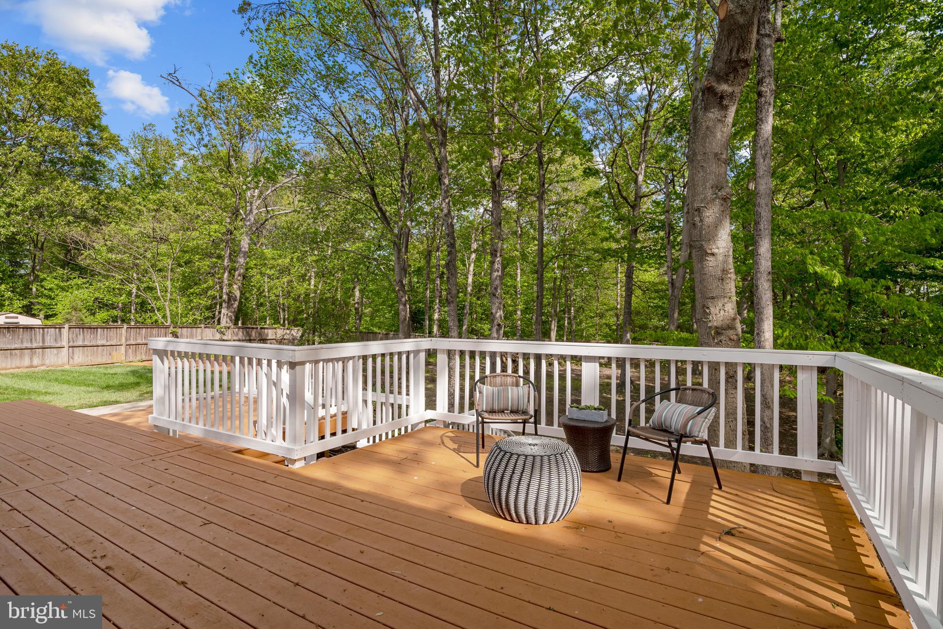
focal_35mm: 16
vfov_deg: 73.8
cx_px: 472
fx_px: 419
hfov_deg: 96.7
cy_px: 314
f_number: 9
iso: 100
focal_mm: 16
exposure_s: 1/160
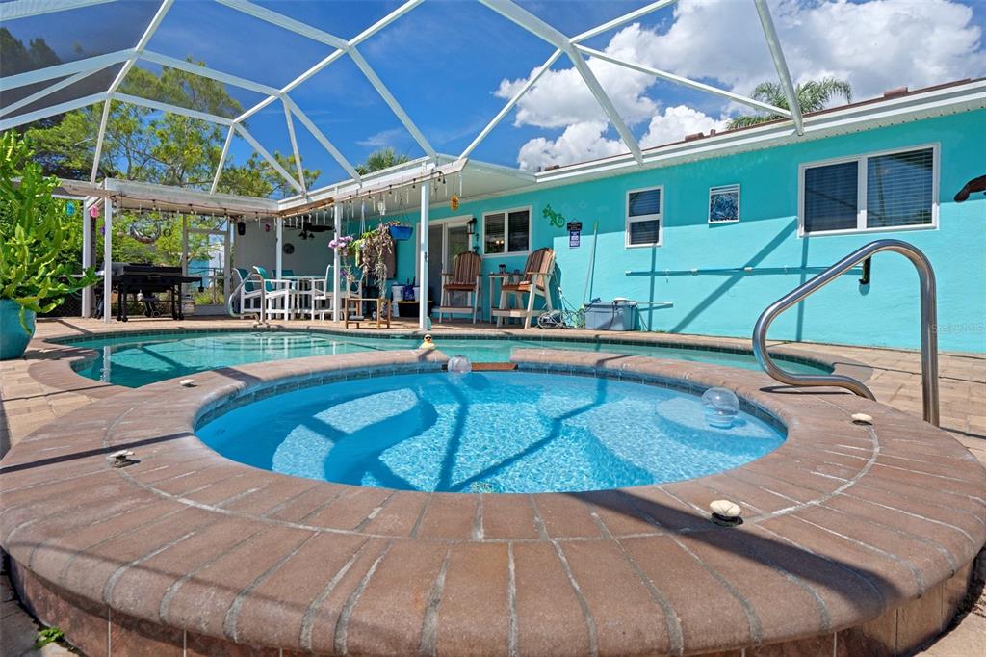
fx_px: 465
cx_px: 493
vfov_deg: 70.4
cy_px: 328
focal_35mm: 17
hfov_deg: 93.3
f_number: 8
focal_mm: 17
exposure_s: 1/320
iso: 400
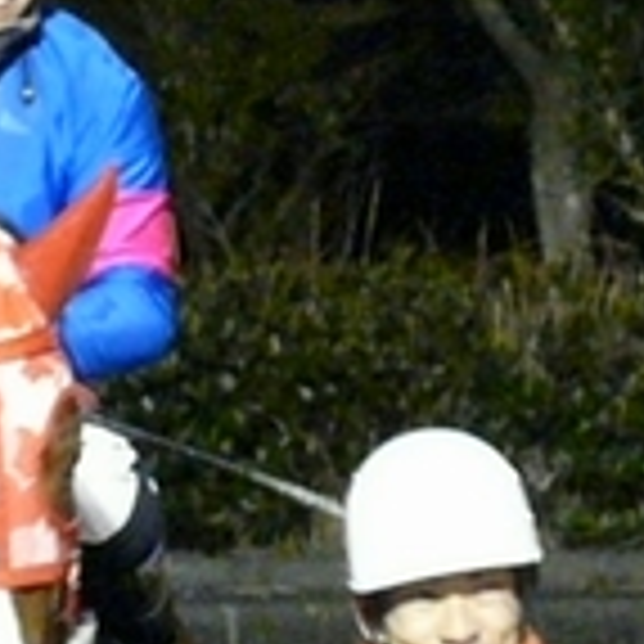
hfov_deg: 3.2
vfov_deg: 3.2
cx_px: -36
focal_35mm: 554
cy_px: 329
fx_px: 11661
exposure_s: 1/60
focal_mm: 38.4
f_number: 3.6
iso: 3200
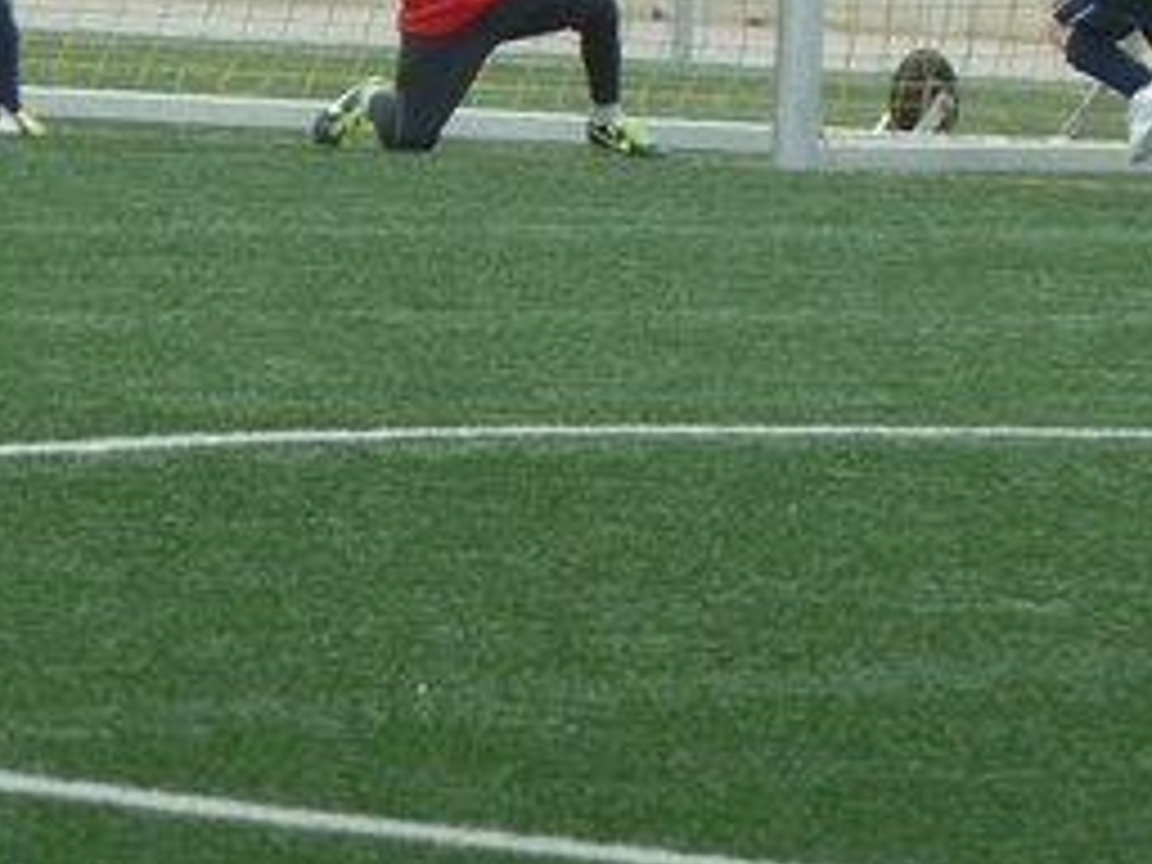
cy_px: -299
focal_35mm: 821
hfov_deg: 2.4
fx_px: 27322
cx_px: 580
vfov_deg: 1.8
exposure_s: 1/125
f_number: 4.9
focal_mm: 49.2
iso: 100
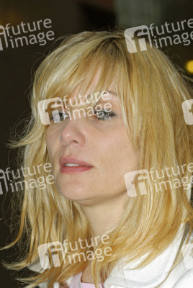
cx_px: 96
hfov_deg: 13.1
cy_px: 144
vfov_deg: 19.4
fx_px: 841
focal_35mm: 105
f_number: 7.1
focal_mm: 70
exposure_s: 1/125
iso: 400
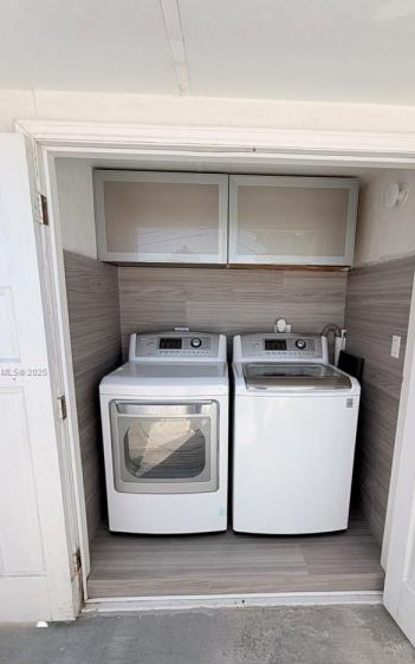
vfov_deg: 87.6
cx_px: 235
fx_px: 344
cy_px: 372
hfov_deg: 62.0
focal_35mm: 19
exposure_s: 1/770
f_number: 2.2
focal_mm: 2.22
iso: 40
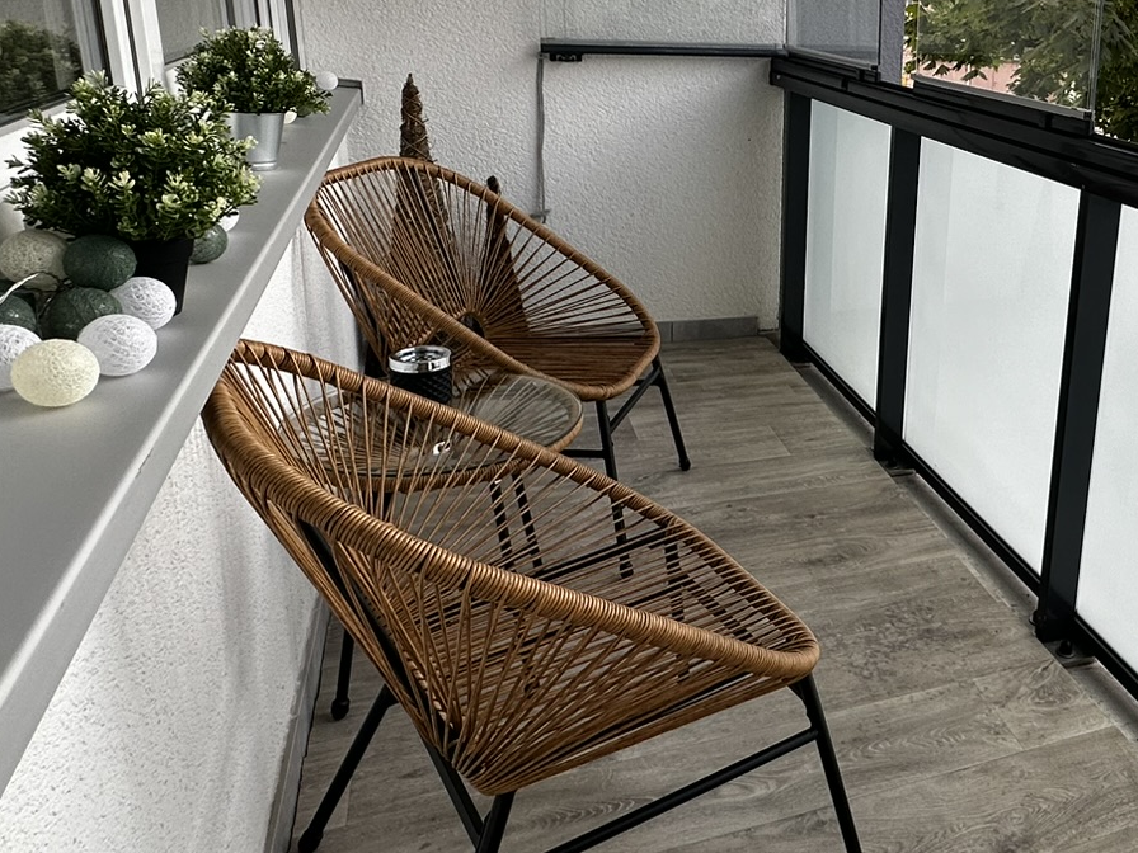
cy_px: 284
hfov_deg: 52.3
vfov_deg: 43.5
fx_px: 1052
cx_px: 947
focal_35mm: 32
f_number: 2.2
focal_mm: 2.22
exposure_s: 1/99
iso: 50
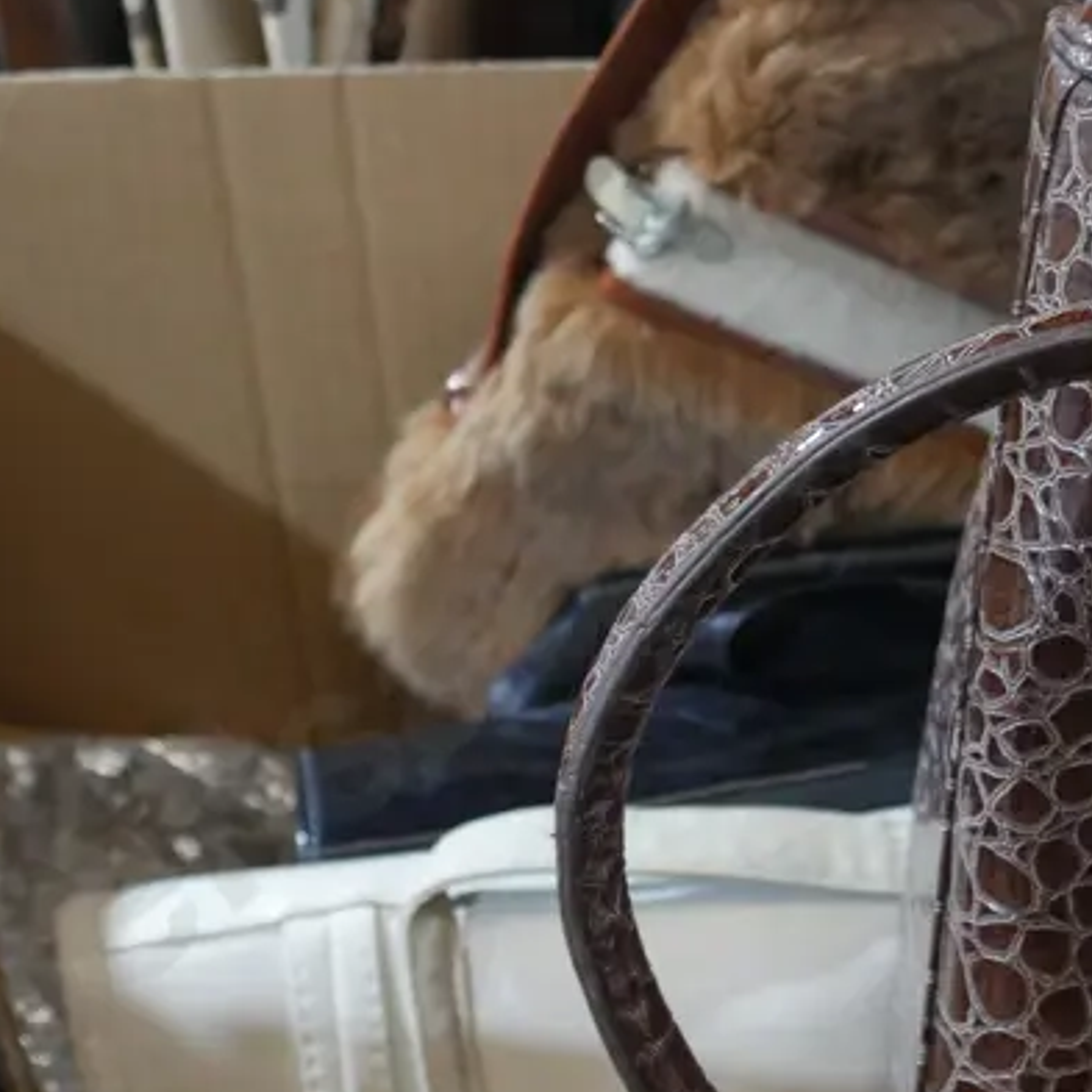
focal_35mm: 83
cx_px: 572
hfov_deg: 20.9
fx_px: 2962
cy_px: 579
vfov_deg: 20.9
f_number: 4
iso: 1600
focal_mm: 18
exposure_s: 1/60
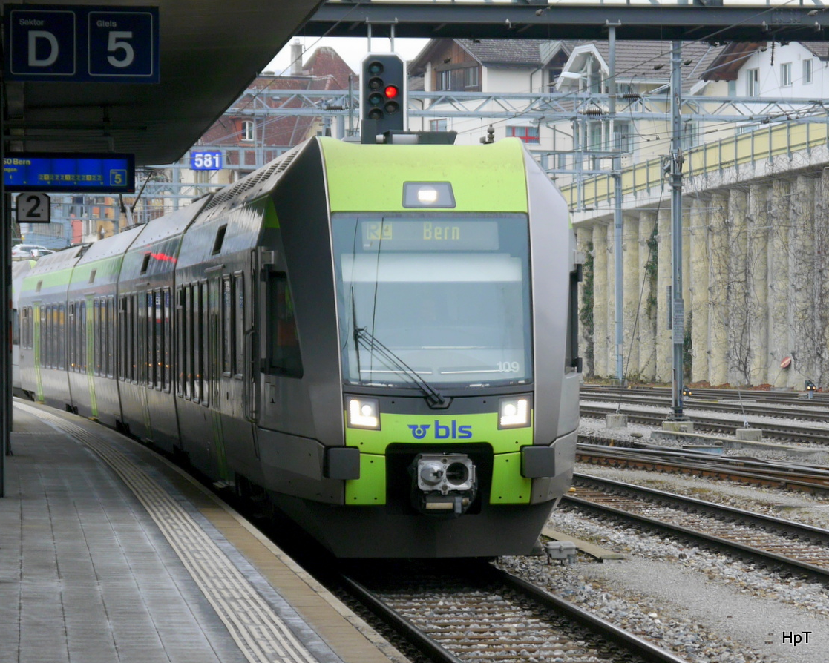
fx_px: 2159
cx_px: 387
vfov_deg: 17.5
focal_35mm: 88
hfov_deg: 21.7
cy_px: 332
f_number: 5.6
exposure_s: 1/80
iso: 200
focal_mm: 42
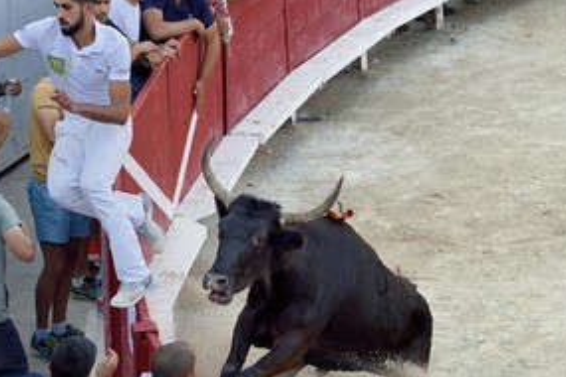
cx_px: 216
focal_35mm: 177
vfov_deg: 7.8
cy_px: 212
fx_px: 2783
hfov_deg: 11.6
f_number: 4.5
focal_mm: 120
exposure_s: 1/1000
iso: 800
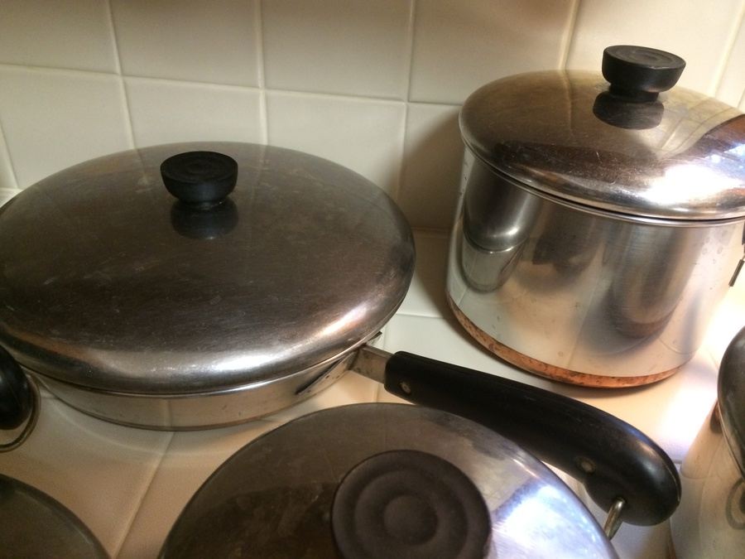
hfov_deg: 60.0
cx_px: 372
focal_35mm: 30
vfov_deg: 46.8
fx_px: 646
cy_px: 280
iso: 320
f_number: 2.2
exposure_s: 1/15
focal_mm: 4.12
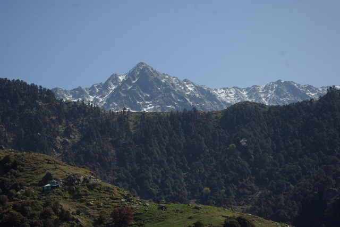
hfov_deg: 24.6
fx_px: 779
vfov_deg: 16.6
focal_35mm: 82
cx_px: 170
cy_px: 114
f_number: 8
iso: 100
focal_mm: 55
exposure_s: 1/125
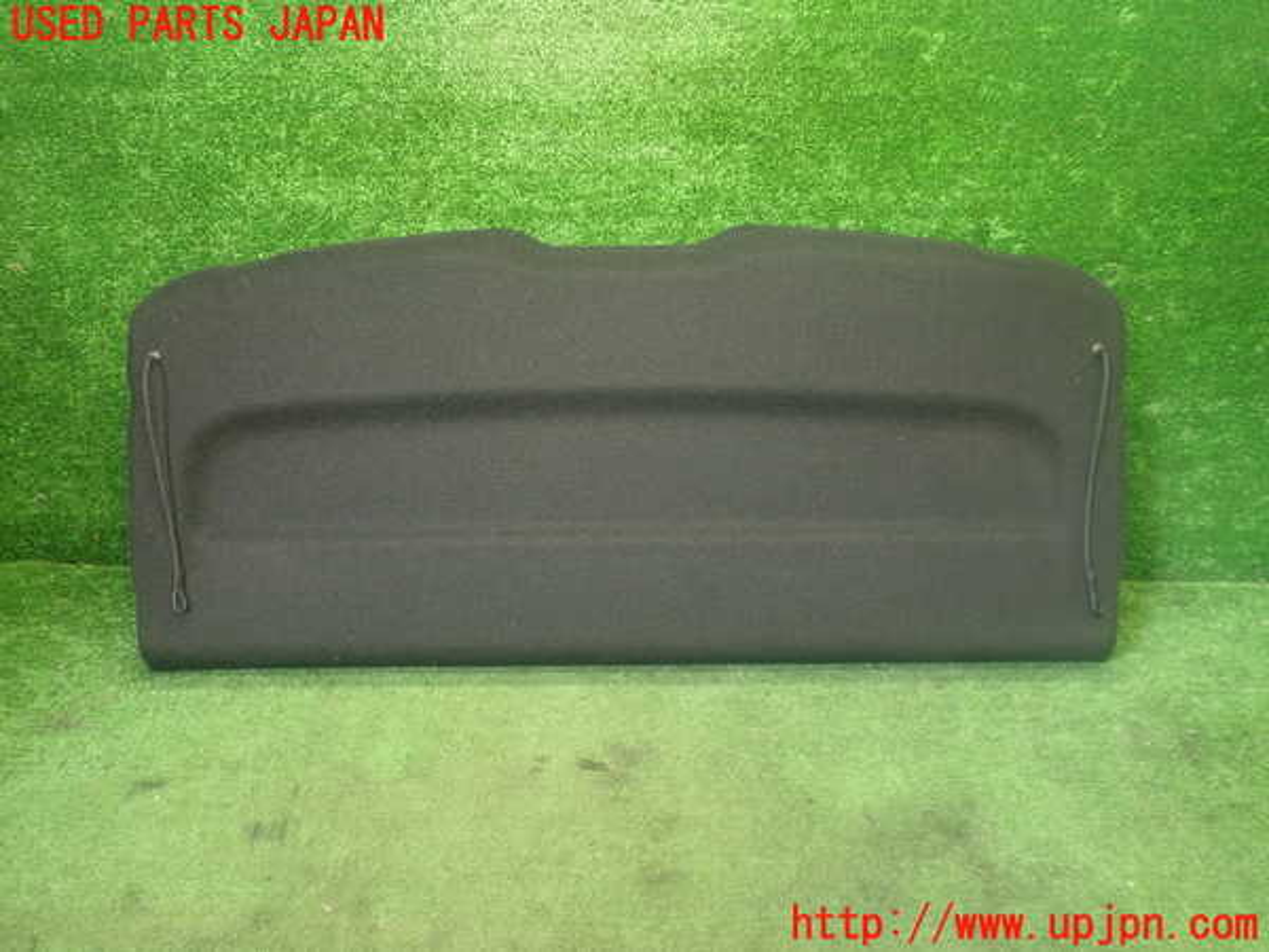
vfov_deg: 46.8
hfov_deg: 60.0
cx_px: 634
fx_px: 1100
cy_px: 476
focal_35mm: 30
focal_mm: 5.4
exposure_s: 1/30
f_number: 2.3
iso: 250
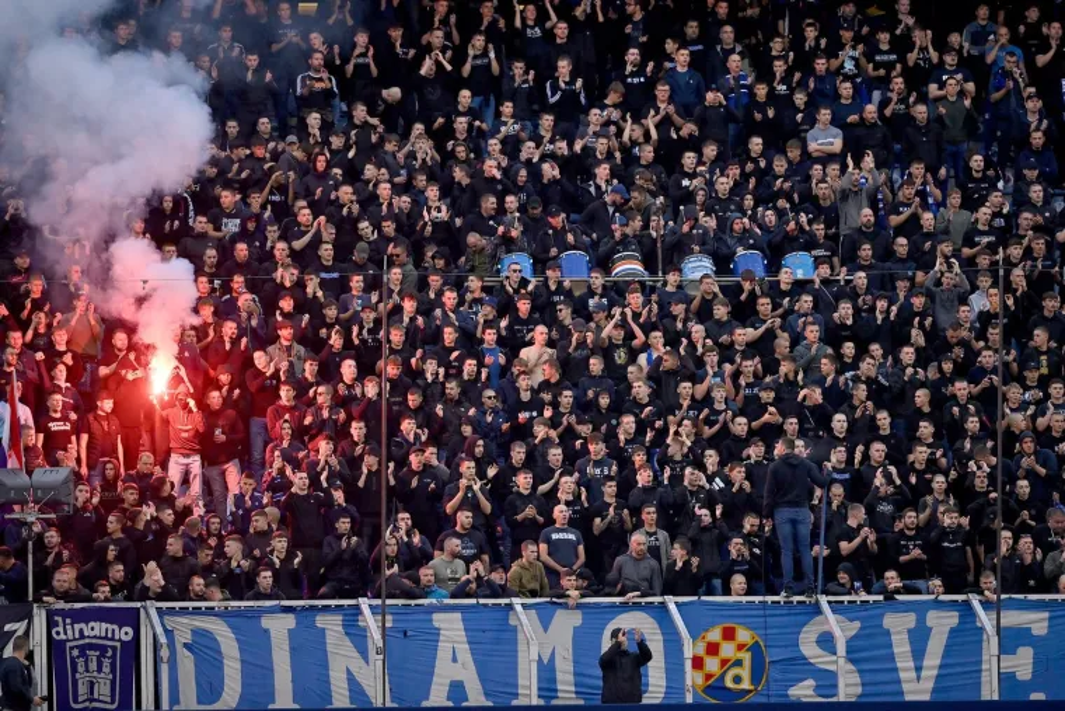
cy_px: 356
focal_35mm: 400
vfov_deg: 3.4
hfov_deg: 5.2
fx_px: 11835
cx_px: 532
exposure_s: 1/2500
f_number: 2.8
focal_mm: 400
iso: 2000
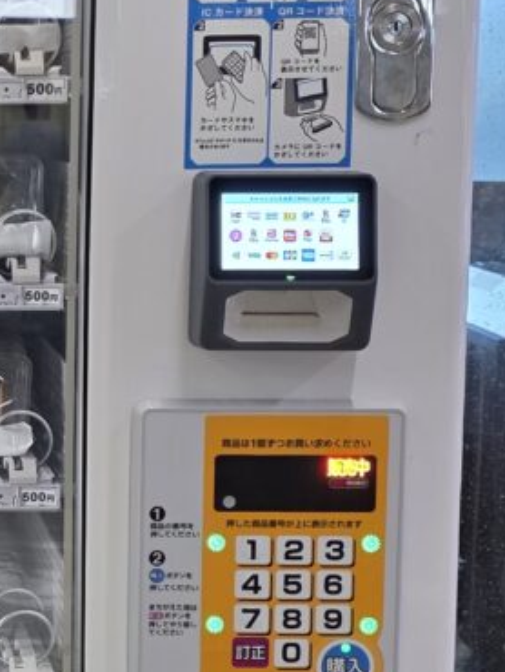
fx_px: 2059
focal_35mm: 106
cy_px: 388
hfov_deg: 13.3
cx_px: -211
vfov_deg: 18.5
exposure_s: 1/60
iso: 125
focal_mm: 6.3
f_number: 1.7
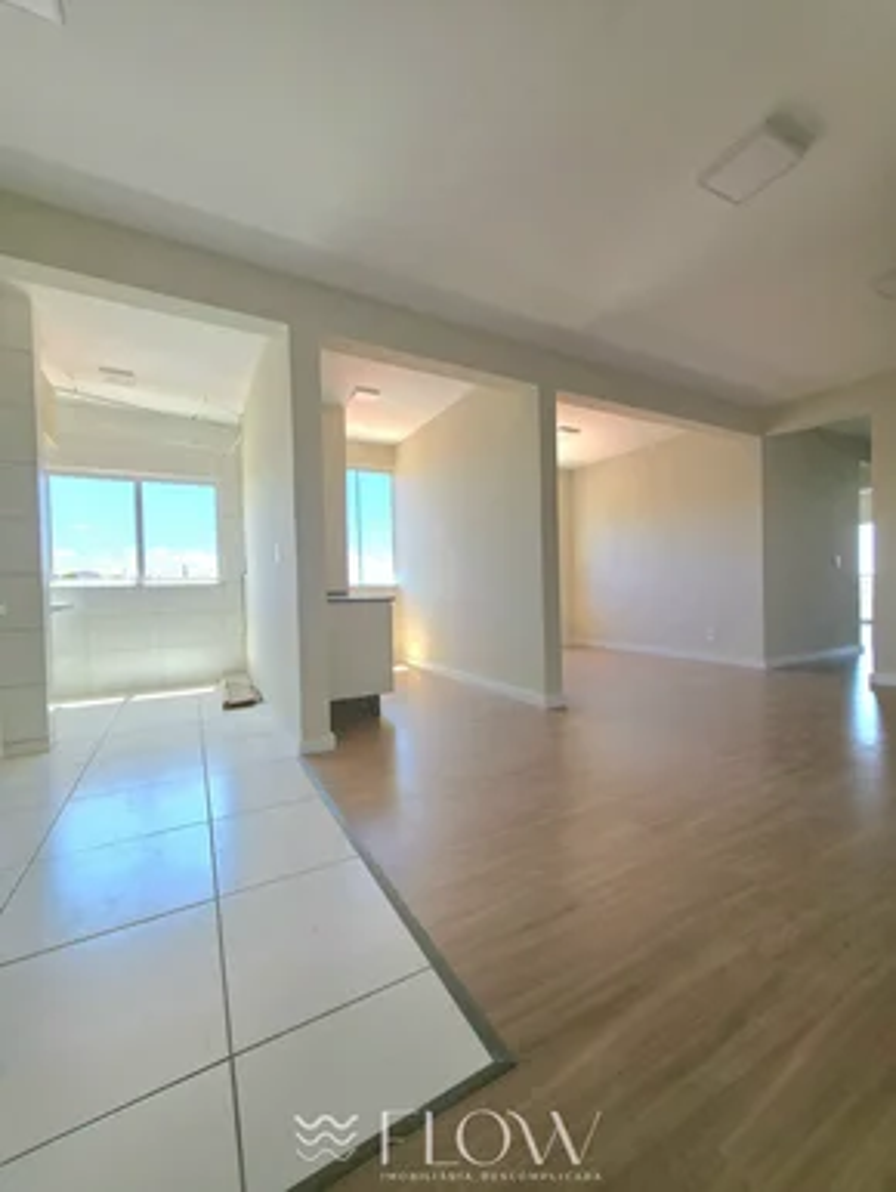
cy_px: 596
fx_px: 448
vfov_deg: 106.1
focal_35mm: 13
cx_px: 448
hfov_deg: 90.0
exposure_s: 1/357
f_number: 1.9
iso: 25
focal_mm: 2.2
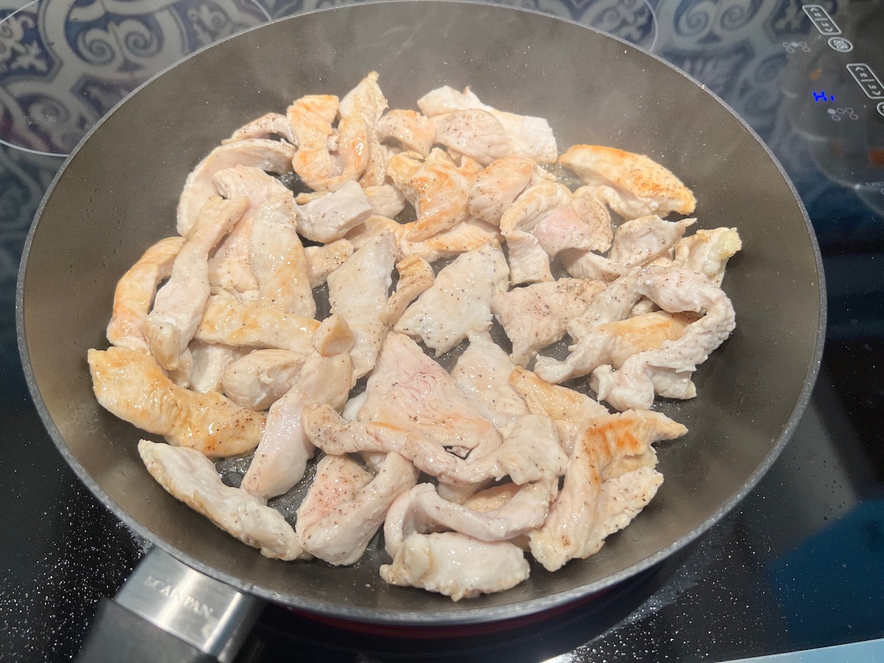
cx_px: 442
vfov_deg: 53.1
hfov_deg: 67.3
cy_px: 332
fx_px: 664
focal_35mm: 26
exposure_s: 1/120
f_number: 1.5
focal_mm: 5.7
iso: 125
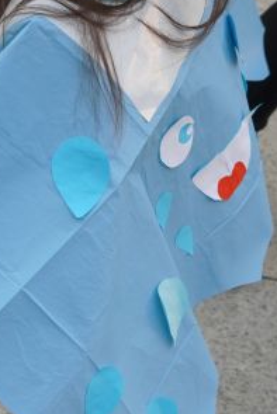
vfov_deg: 16.3
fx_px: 1437
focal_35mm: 125
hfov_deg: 11.0
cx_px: 105
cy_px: 67
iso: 500
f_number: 4
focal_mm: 24.8
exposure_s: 1/200
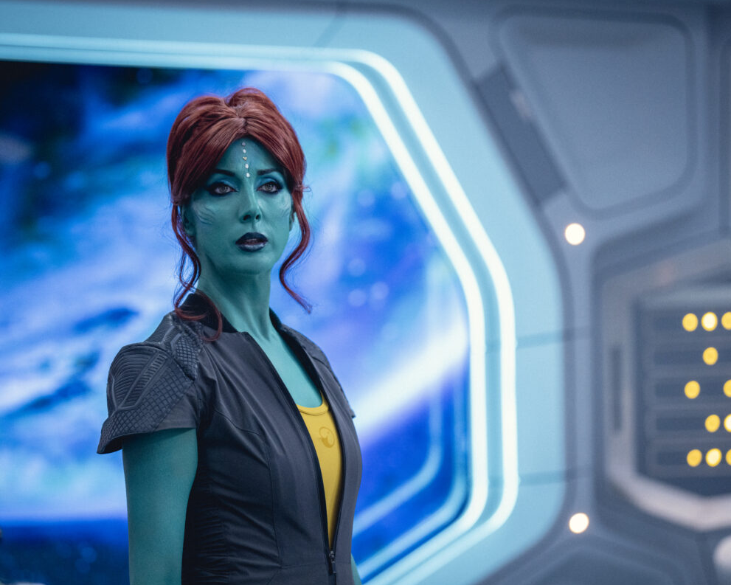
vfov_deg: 13.2
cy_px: 293
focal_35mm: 117
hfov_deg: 16.4
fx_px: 2532
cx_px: 342
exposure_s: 1/400
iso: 3200
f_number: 2.8
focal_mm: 103
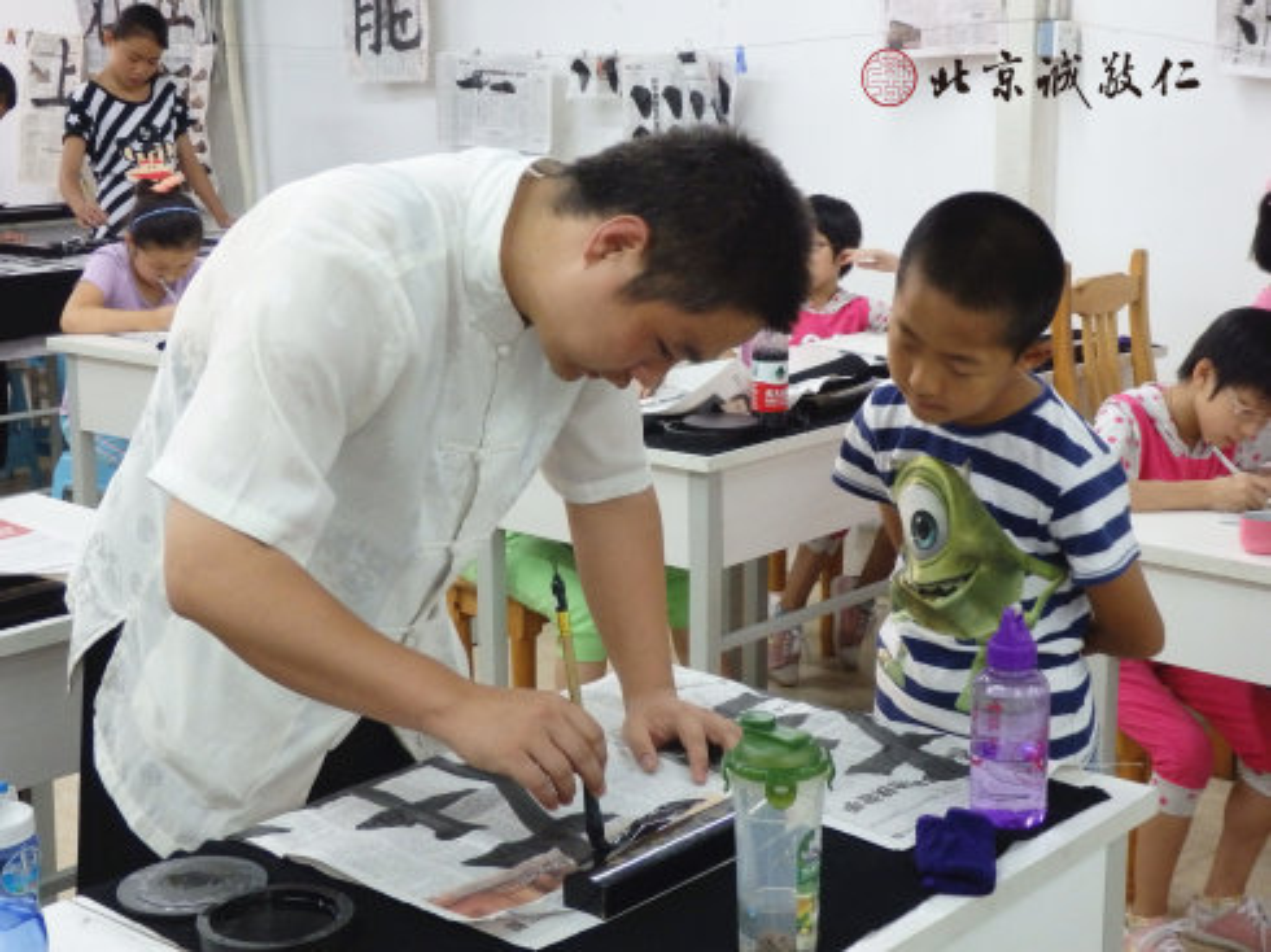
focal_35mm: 54
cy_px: 476
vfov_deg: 27.0
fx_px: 1982
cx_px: 636
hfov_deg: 35.6
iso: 800
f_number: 4.1
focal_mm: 9.8
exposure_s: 1/50
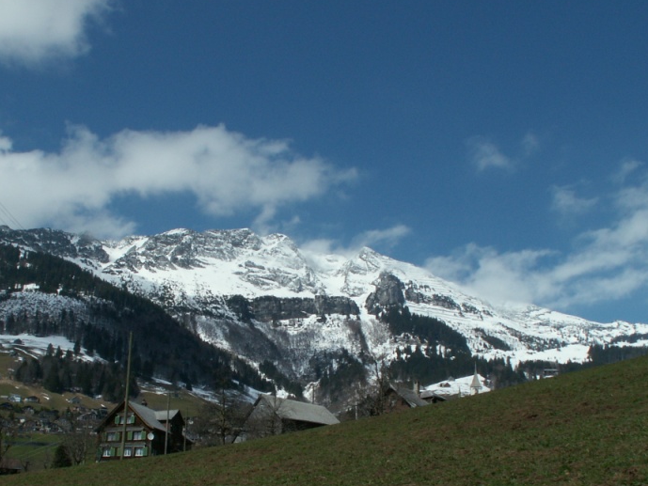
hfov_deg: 36.7
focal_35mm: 52
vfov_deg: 27.8
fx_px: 974
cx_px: 269
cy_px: 334
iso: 50
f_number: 8
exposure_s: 1/400
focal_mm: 5.86
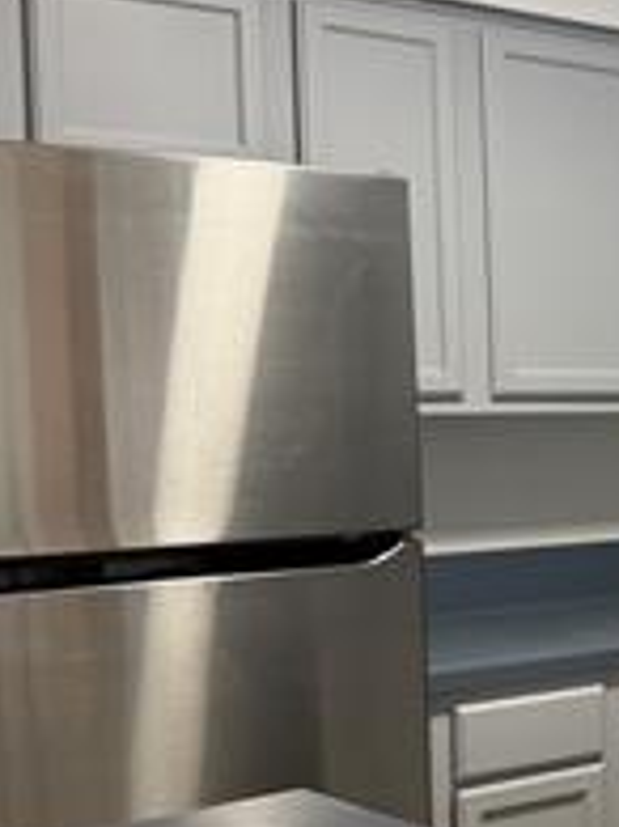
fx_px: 1766
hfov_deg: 18.1
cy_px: 564
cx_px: 882
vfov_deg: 26.2
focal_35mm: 74
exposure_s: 1/120
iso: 320
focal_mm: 6.76
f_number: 1.78
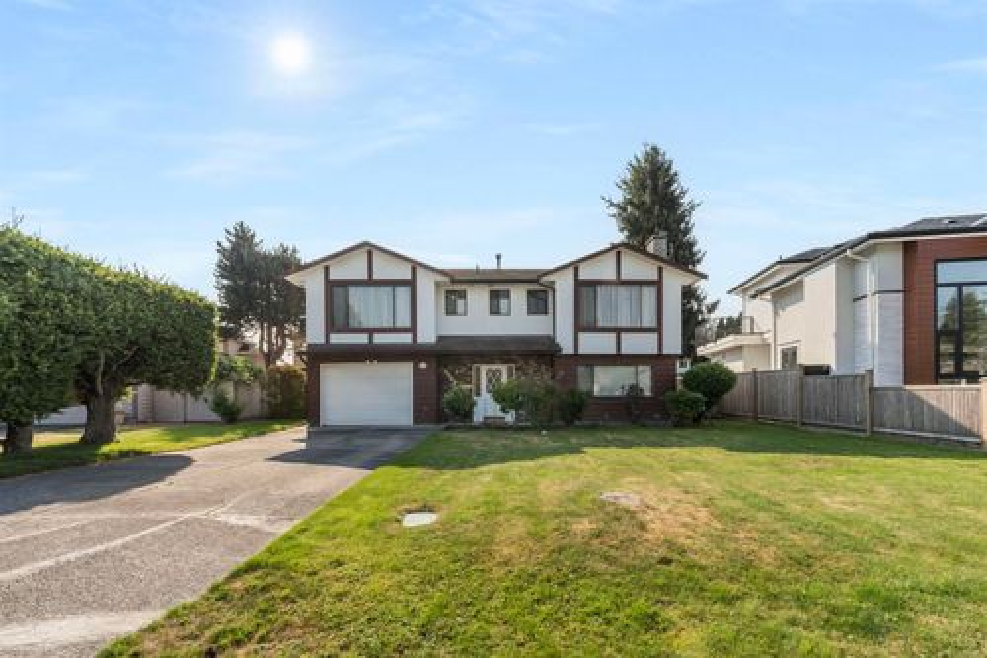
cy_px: 329
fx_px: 384
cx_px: 494
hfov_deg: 104.3
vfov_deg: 81.2
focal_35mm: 14
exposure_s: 1/100
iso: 100
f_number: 16
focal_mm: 14
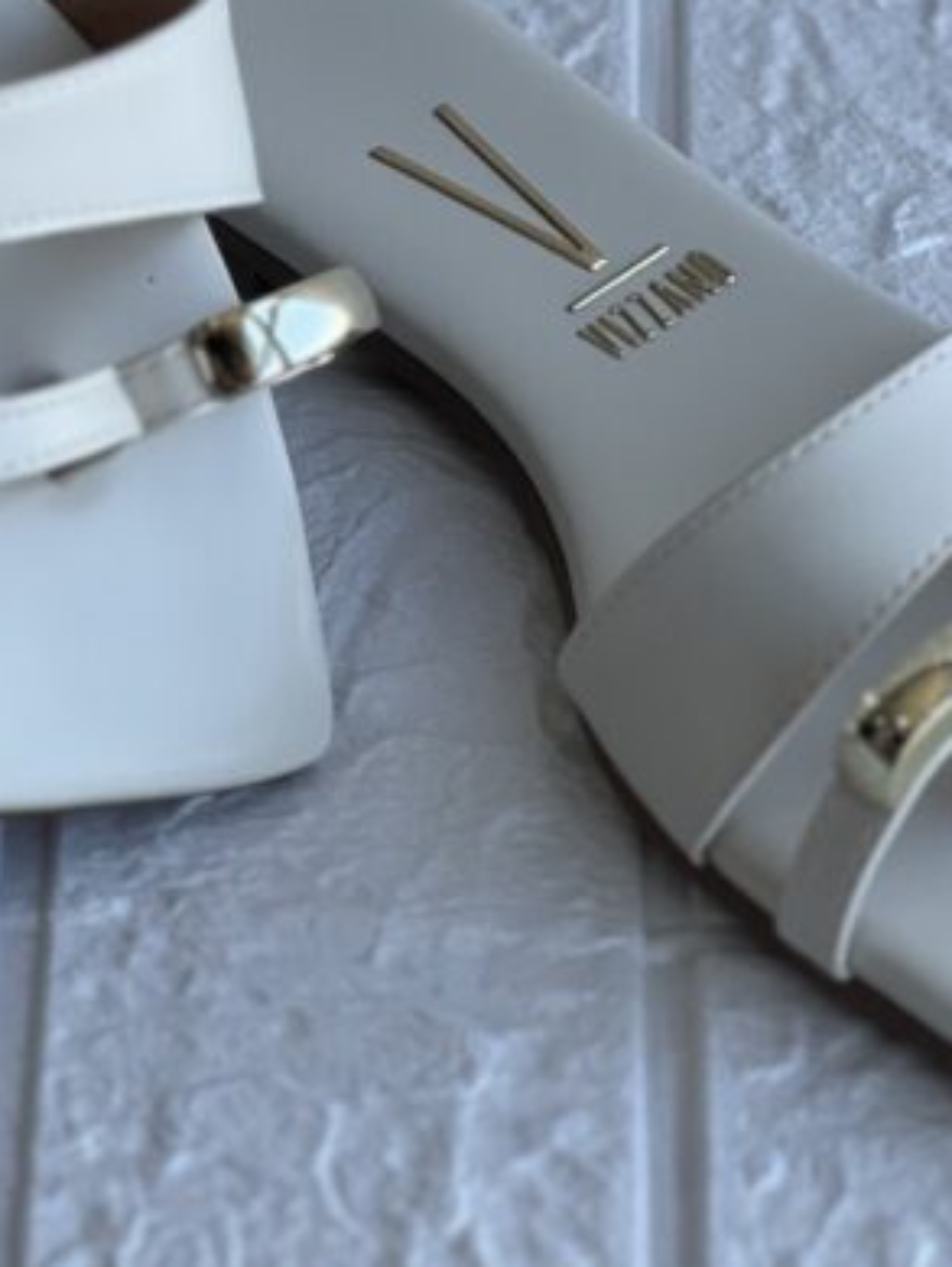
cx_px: 276
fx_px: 6740
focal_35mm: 184
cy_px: -83
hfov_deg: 8.1
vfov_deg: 10.6
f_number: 2.8
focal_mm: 9
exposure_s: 1/121
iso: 64
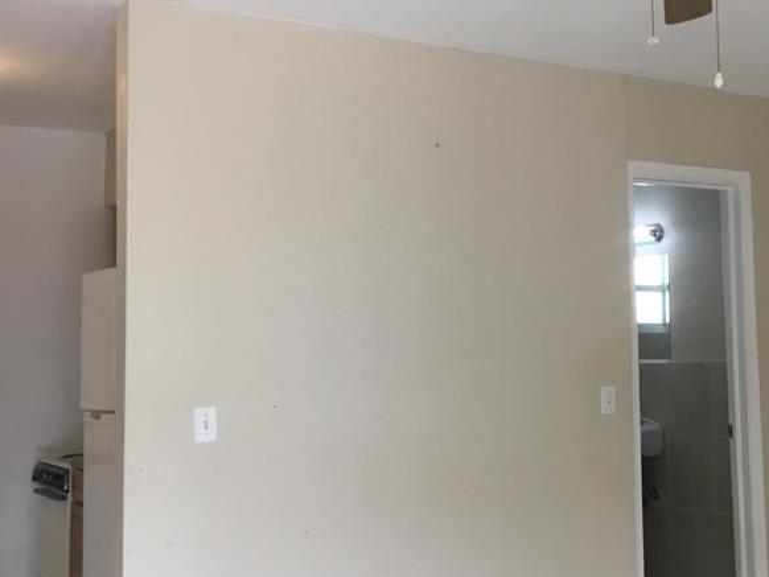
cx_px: 633
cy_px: 254
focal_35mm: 51
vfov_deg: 28.6
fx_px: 1133
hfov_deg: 36.0
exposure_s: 1/30
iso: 25
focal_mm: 4.15
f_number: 2.2
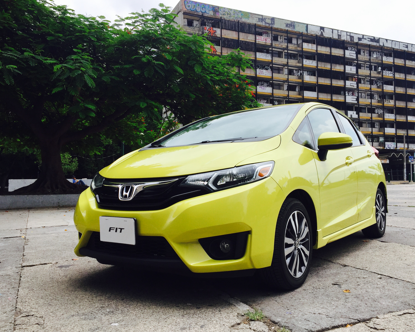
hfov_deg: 57.2
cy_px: 168
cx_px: 217
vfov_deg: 47.1
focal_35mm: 31
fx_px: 381
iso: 32
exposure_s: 1/1364
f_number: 2.2
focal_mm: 4.15
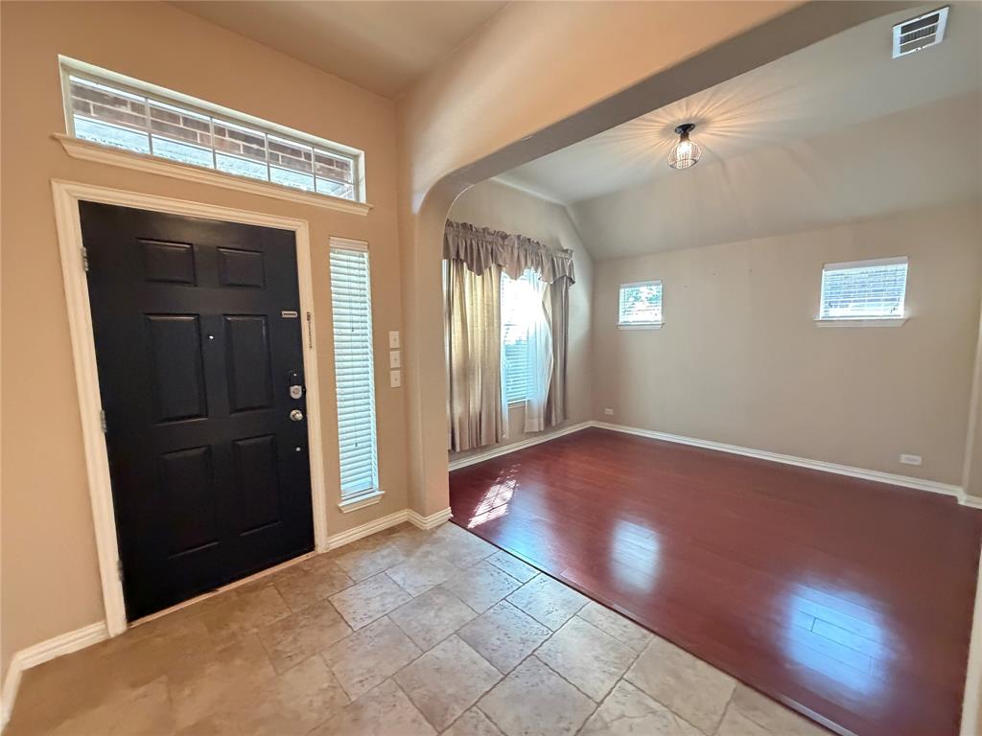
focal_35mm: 14
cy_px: 368
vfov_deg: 85.7
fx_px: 397
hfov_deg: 102.1
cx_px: 491
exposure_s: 1/40
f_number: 2.2
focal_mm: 2.22
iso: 1000
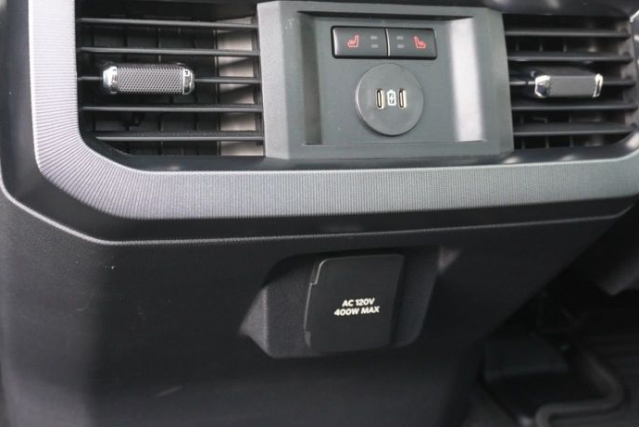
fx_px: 830
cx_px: 276
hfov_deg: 42.0
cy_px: 153
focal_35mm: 47
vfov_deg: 28.7
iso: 1600
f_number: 4
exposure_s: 1/60
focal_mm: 21
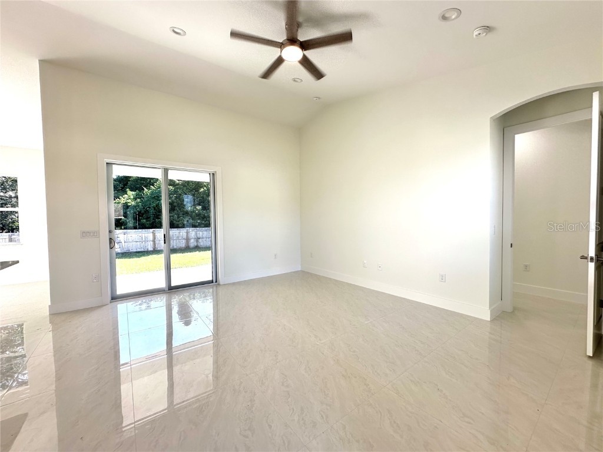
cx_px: 302
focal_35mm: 14
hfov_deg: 102.1
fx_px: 244
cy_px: 226
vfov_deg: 85.7
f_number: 2.2
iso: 40
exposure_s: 1/146
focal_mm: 2.22
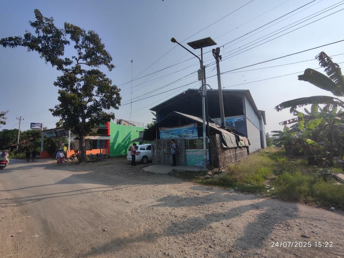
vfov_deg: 78.1
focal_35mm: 16
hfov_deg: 94.5
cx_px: 172
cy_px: 129
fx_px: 159
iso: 50
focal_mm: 2.13
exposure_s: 1/2455
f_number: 2.4
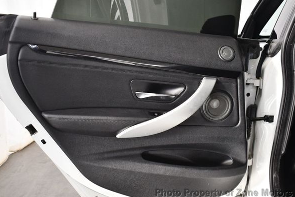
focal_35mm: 39
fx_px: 320
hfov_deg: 49.5
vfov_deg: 34.3
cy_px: 96
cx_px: 149
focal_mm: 18
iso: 1400
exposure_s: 1/125
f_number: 3.5
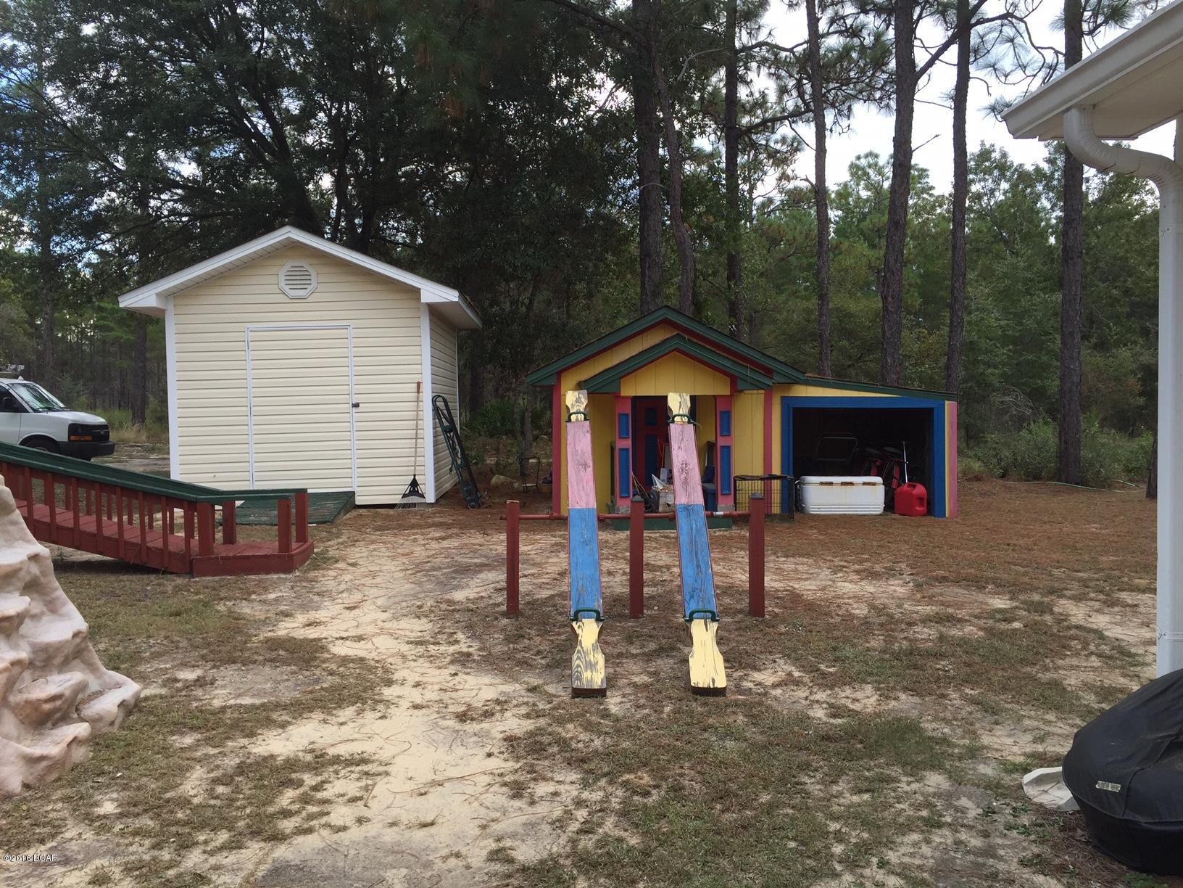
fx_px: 991
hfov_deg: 61.7
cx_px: 592
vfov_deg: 48.2
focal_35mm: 29
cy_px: 444
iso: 32
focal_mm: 4.15
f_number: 2.2
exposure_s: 1/377
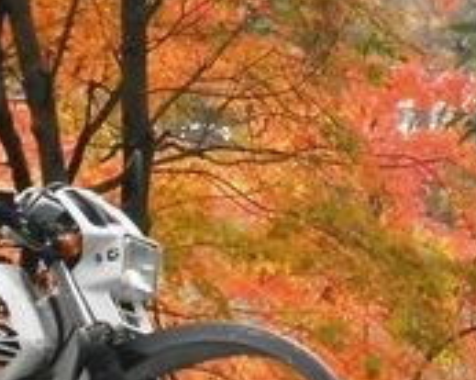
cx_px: 116
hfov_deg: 18.5
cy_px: 330
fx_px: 1449
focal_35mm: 103
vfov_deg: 14.8
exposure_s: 1/250
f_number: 3.9
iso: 250
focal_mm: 6.9
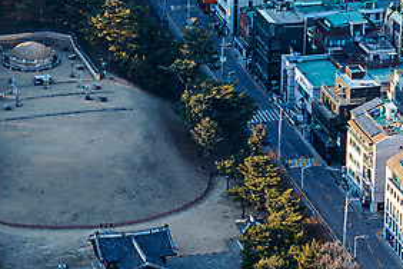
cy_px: 132
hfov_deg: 11.3
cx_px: 97
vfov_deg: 7.6
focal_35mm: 181
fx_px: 2026
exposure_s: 1/10
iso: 64
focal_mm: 85
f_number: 11
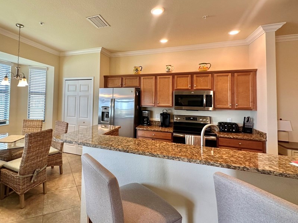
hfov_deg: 86.2
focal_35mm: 18
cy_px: 93
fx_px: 155
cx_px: 113
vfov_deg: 71.1
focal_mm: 2.22
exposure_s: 1/120
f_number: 2.2
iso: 160
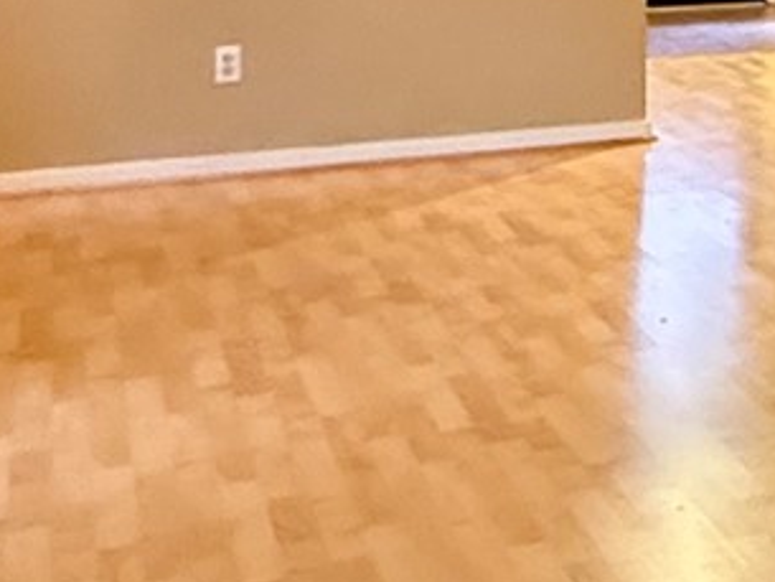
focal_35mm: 94
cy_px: -257
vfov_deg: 14.8
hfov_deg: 17.4
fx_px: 2105
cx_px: 1354
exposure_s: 1/40
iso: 1000
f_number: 2.2
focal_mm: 2.22
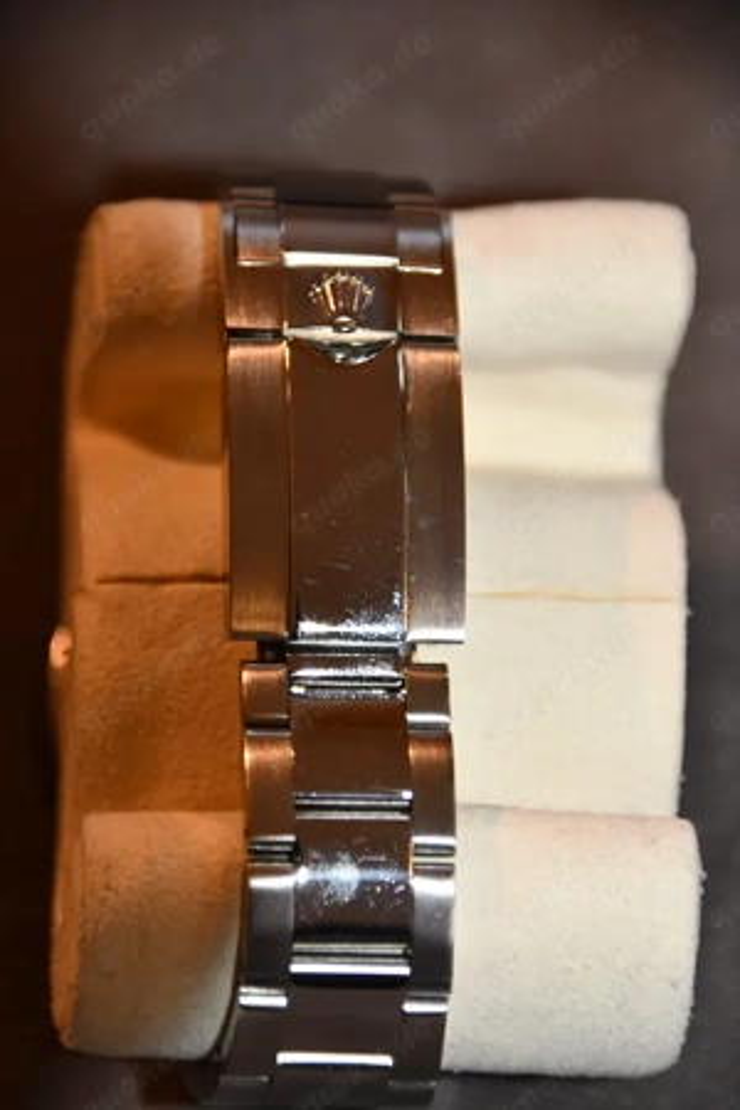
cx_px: 370
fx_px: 13874
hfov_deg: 3.1
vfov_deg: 4.6
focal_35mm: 450
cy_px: 555
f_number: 6.3
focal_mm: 300
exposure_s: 1/60
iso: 2800
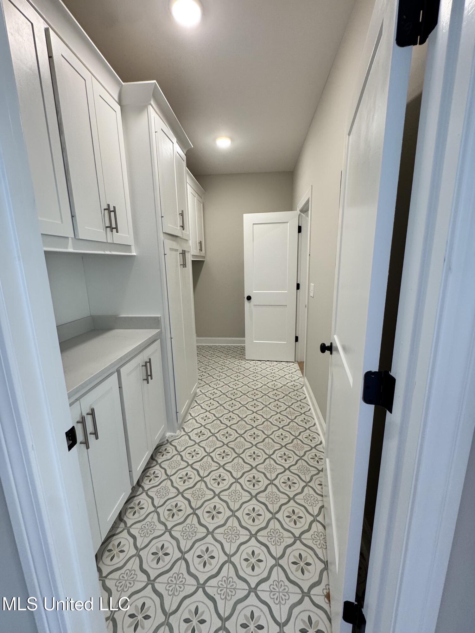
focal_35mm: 14
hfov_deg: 85.7
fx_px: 256
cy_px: 316
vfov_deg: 102.1
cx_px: 238
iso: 200
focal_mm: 2.22
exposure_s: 1/120
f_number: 2.2
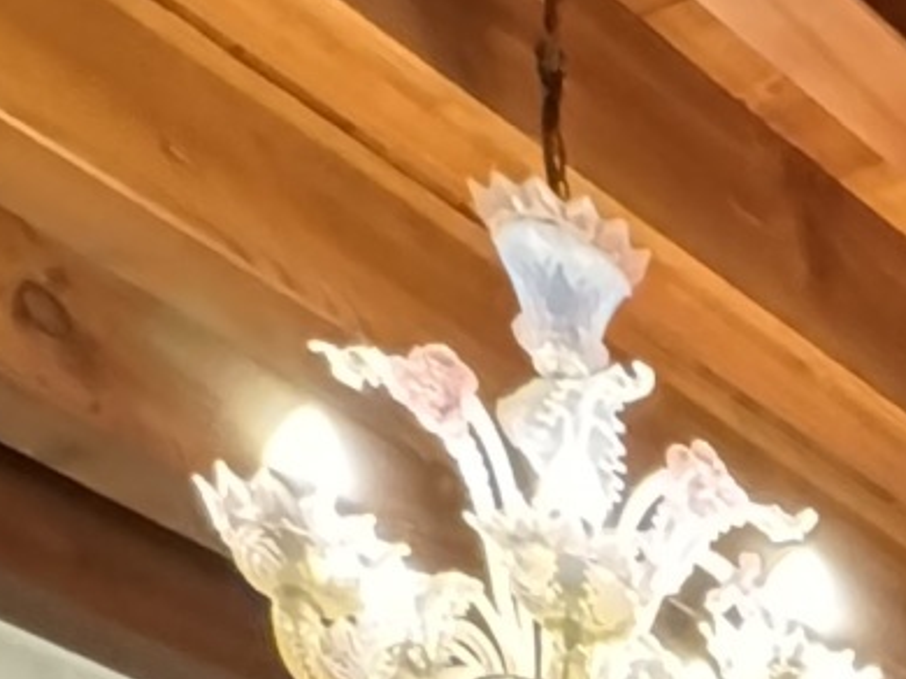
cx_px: 2158
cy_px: 2172
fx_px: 2406
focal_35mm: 92
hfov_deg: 14.4
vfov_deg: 10.3
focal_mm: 2.22
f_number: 2.2
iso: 1250
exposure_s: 1/50
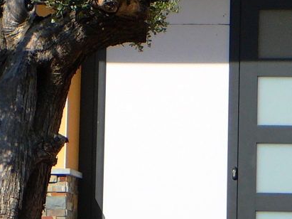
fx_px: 3373
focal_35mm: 400
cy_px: -50
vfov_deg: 3.7
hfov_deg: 4.9
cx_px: -55
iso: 80
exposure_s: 1/800
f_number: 4
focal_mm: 20.4
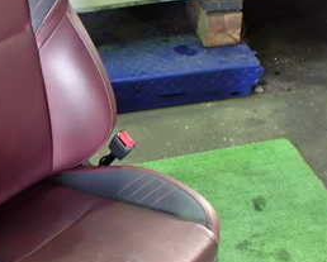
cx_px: 37
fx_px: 659
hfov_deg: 27.0
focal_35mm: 68
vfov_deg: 22.5
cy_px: 151
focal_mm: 5.4
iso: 800
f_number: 2.3
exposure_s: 1/40
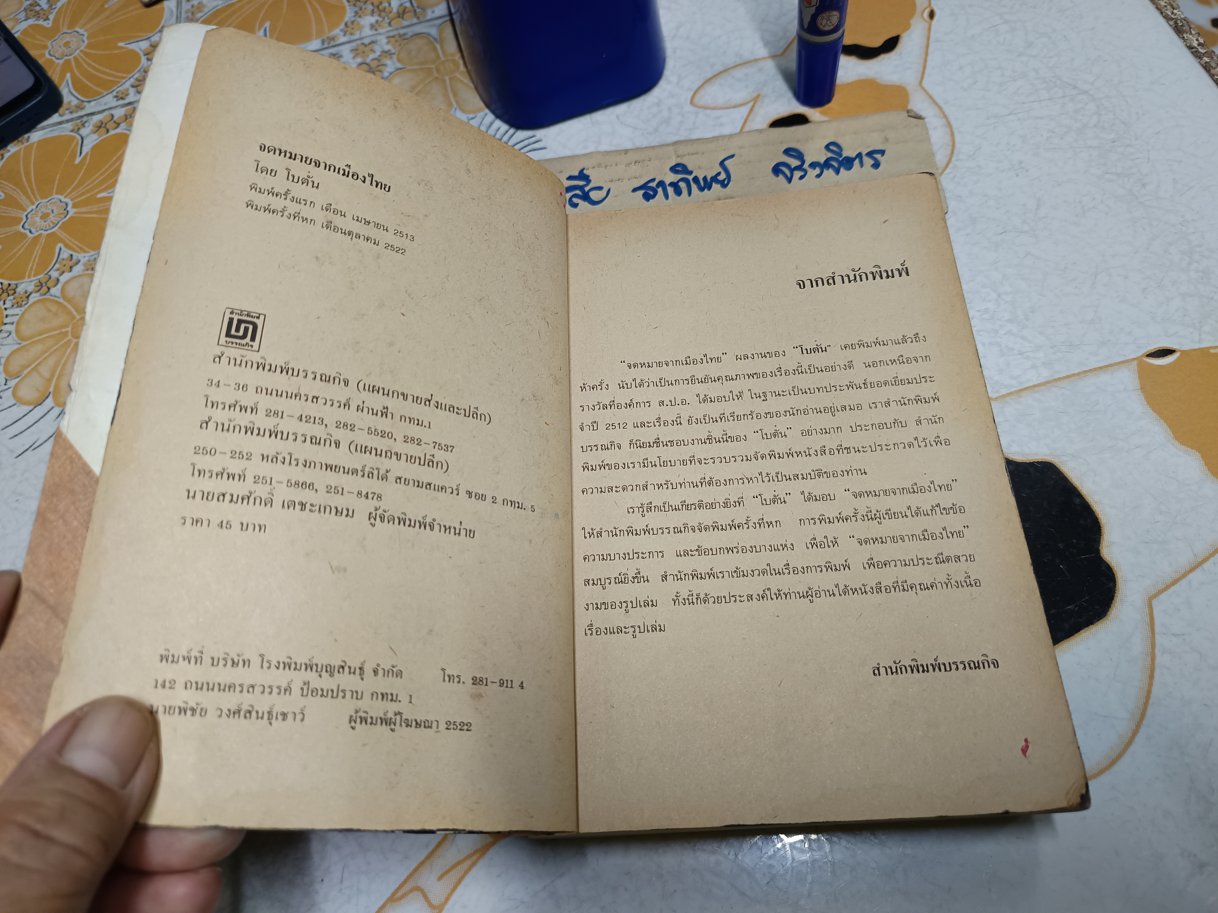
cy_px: 456
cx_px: 609
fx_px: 844
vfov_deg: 56.8
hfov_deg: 71.6
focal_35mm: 24
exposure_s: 1/33.3
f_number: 1.7
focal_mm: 5.31
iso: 841
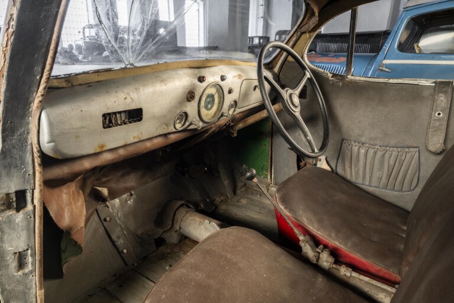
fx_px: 303
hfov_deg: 73.7
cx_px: 227
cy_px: 152
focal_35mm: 24
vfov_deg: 53.1
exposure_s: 8
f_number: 10
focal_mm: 24
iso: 100
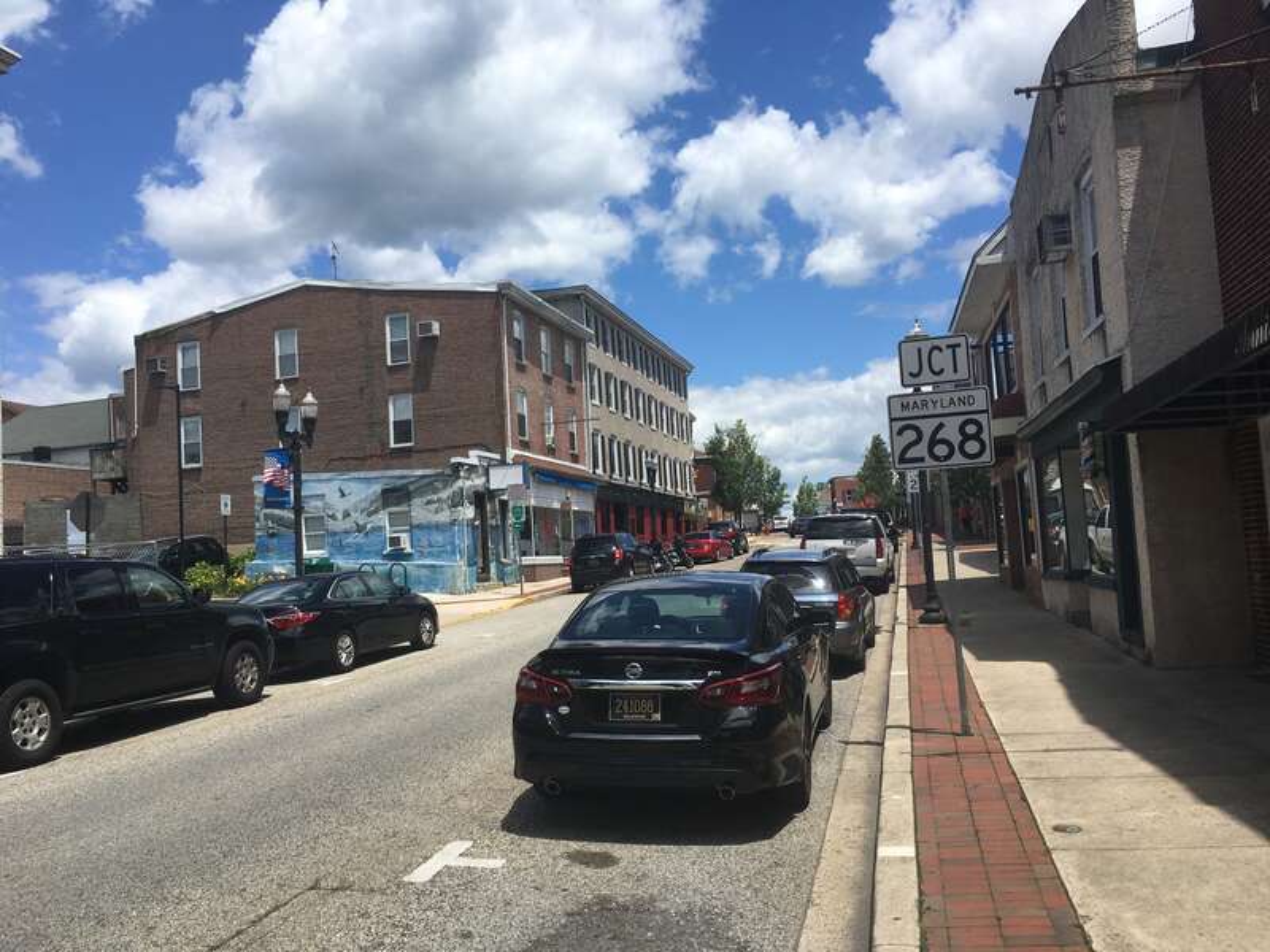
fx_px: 1064
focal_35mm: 29
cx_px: 635
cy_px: 476
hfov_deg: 61.7
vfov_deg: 48.2
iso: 25
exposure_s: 1/2404
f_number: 2.2
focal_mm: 4.15
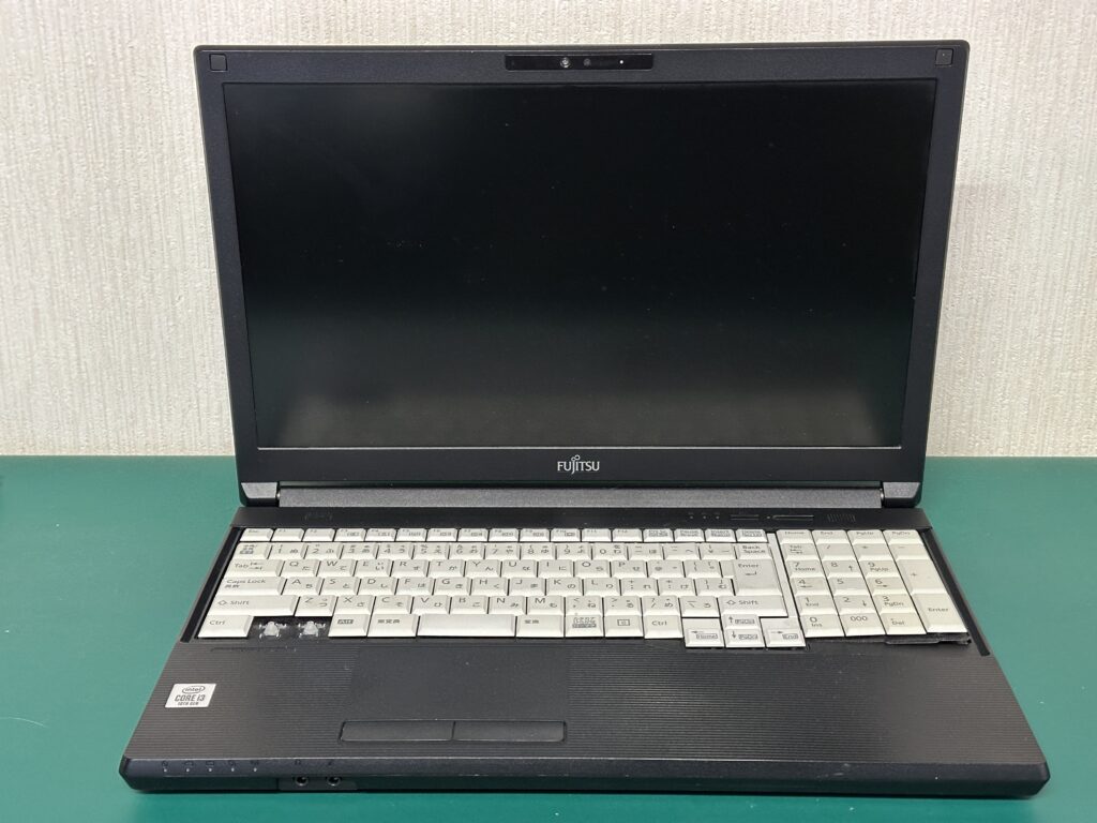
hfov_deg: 39.7
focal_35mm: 48
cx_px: 548
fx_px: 1521
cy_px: 412
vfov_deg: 30.3
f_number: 1.78
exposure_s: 1/33
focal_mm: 6.86
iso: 400
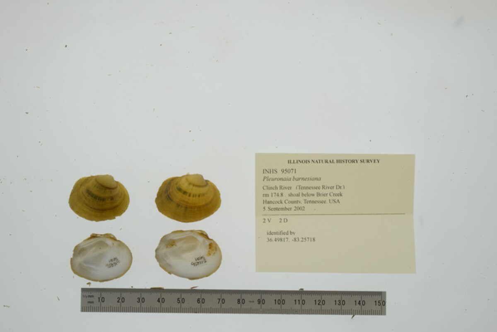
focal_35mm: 60
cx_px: 248
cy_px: 166
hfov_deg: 33.4
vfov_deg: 22.6
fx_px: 829
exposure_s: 1/13
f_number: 32
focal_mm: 60
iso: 100
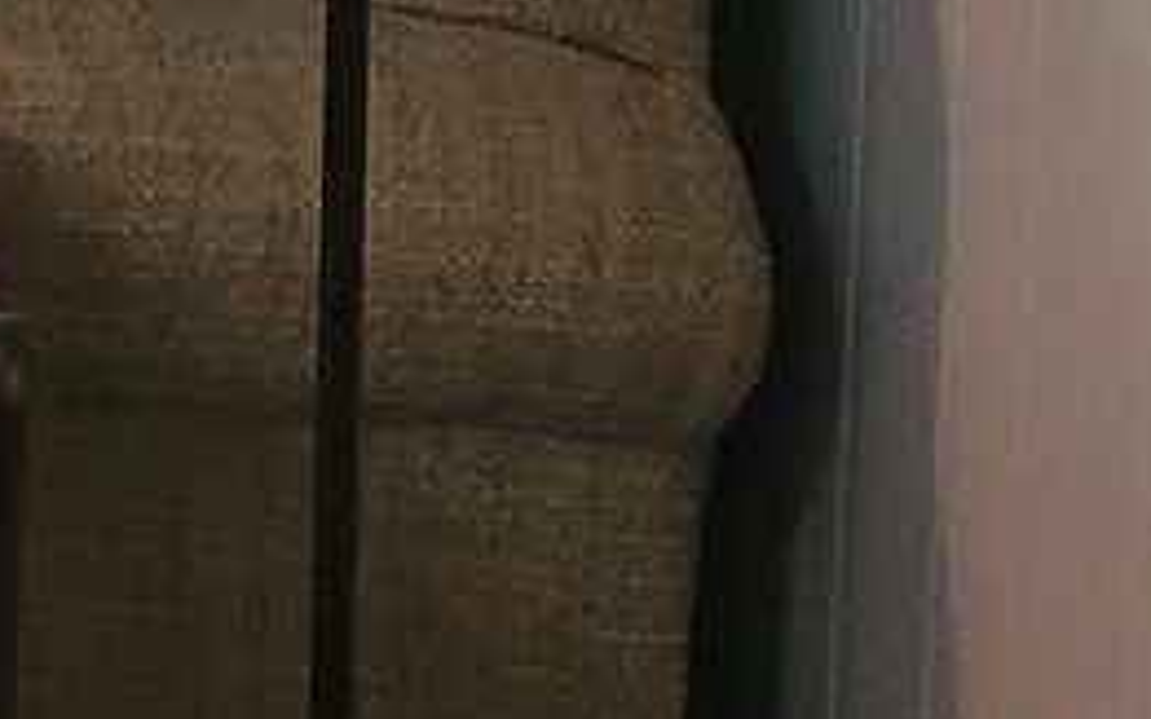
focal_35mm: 216
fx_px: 6774
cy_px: -1275
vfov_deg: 5.7
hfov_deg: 7.6
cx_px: -3016
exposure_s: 1/40
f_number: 1.8
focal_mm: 5.4
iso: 320
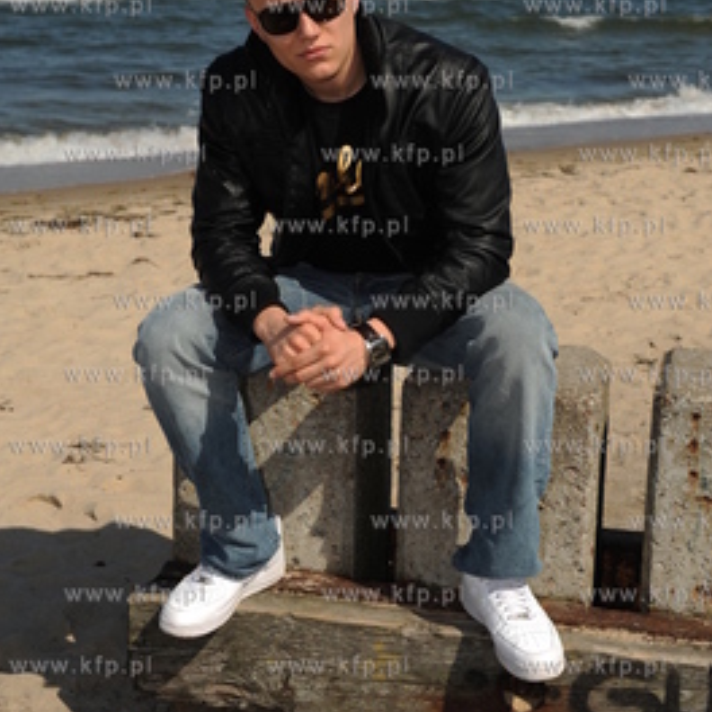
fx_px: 1559
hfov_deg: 25.7
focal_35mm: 67
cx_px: 356
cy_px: 297
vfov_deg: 25.7
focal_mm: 52
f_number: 5.6
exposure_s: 1/1000
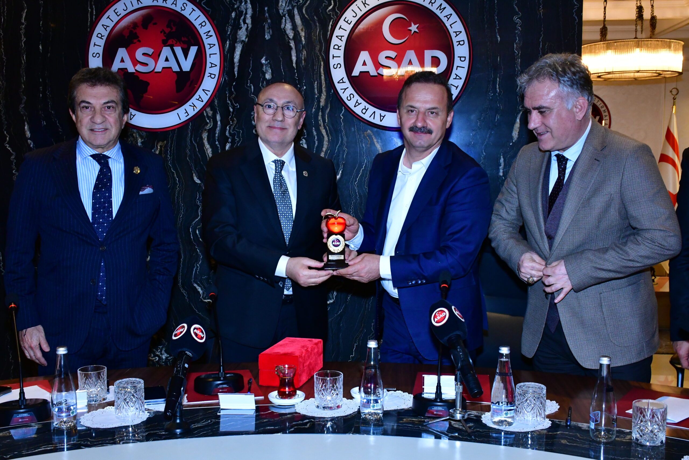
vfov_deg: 33.0
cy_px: 230
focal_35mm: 40
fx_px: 775
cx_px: 344
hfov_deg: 47.9
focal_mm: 27
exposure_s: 1/100
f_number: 10
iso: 3200
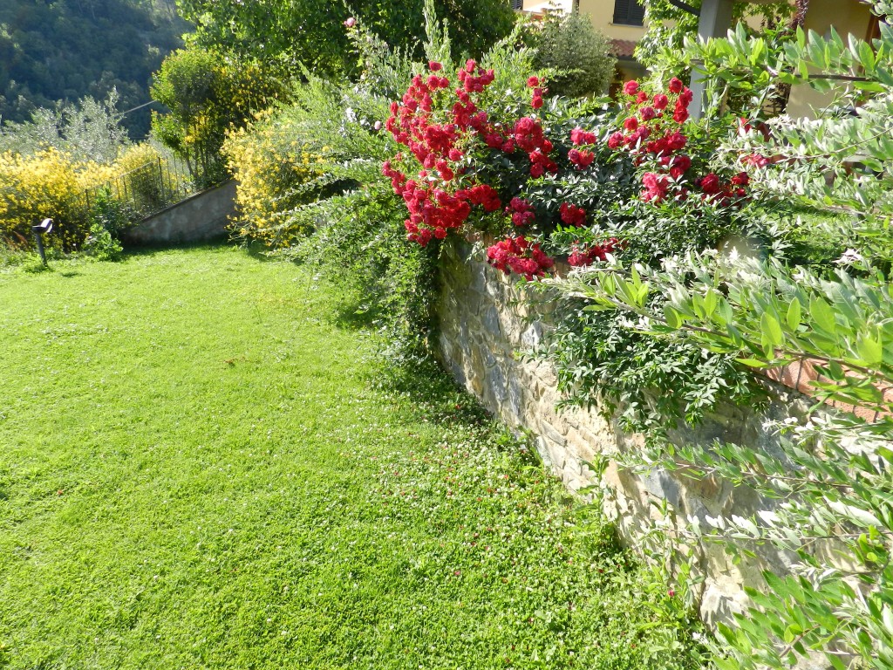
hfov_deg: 73.9
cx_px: 446
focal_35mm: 23
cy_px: 335
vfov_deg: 58.9
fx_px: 593
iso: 160
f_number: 3.4
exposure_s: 1/500
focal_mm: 4
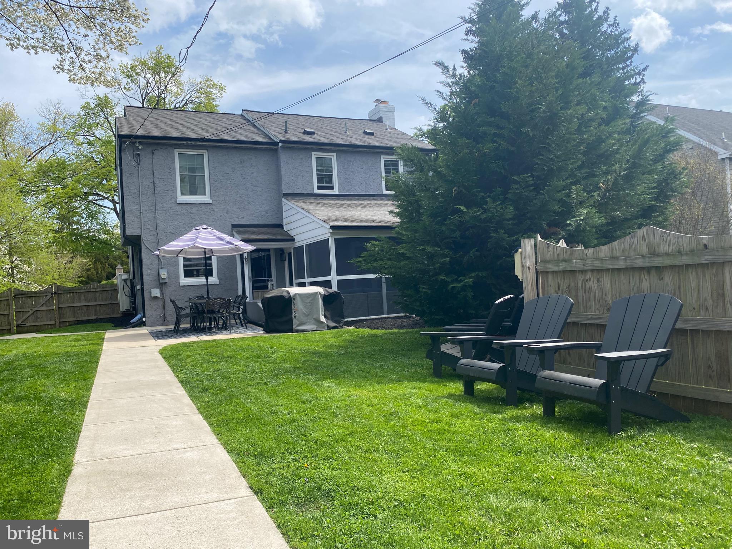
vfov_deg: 53.1
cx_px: 366
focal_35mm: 26
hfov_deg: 67.3
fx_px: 550
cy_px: 274
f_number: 1.8
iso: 32
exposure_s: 1/1779
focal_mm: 4.25
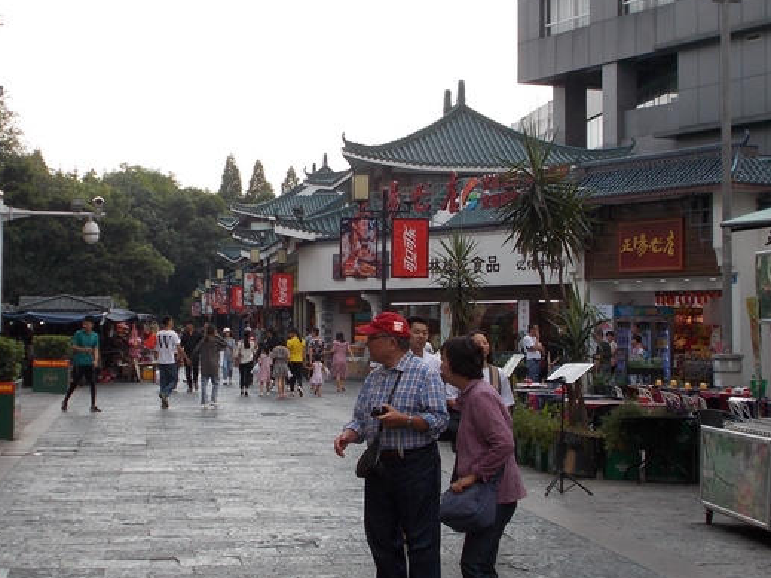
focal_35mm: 77
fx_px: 1715
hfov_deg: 25.3
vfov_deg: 19.1
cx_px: 346
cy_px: 242
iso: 80
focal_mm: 6.9
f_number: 3.9
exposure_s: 1/250
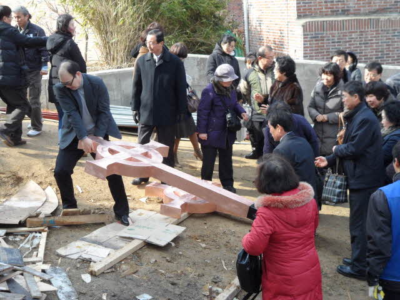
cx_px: 200
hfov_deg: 32.2
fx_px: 693
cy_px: 150
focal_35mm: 60
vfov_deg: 24.4
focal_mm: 11.2
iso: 100
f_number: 5.2
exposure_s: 1/125
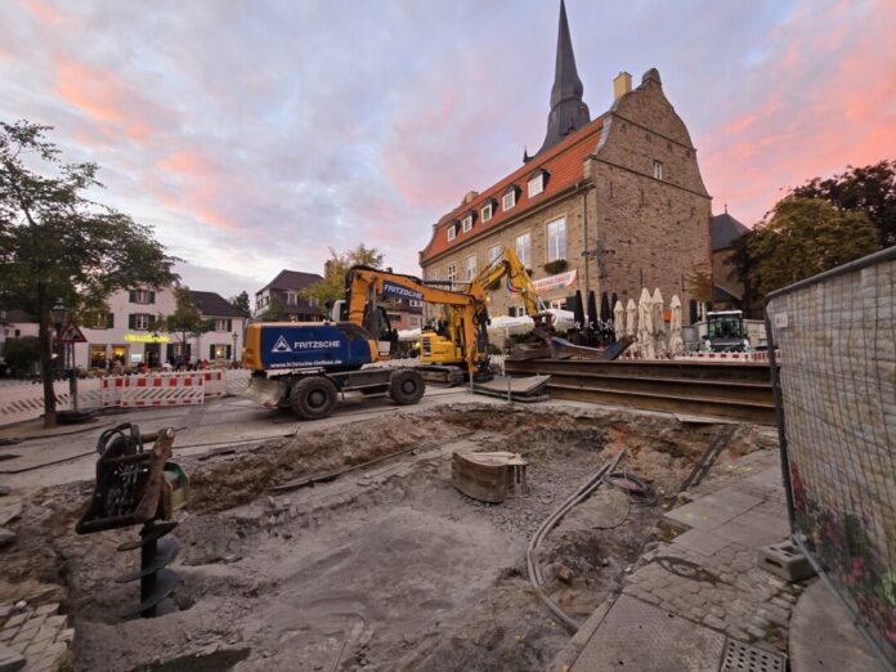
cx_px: 448
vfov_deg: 89.9
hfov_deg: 106.2
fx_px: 336
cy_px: 336
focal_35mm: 13
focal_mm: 2.2
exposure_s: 1/50
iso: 160
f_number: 2.2
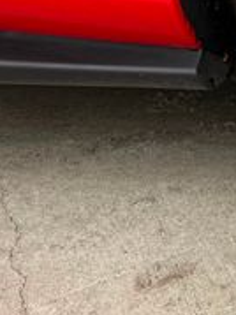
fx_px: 783
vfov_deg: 21.4
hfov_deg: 13.9
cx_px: 505
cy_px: -49
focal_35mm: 86
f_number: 1.78
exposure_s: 1/240
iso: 64
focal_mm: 6.76
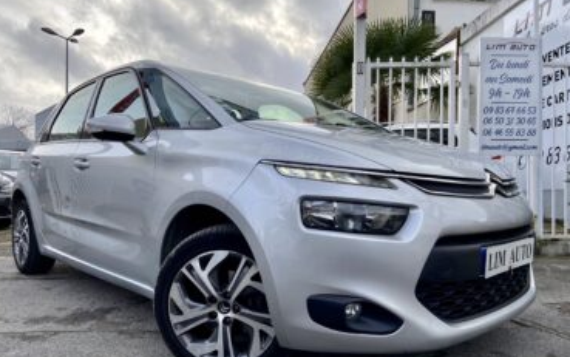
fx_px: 435
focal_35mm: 28
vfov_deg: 44.5
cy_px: 200
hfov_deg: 66.4
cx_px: 282
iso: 32
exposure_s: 1/504
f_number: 1.8
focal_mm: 4.25
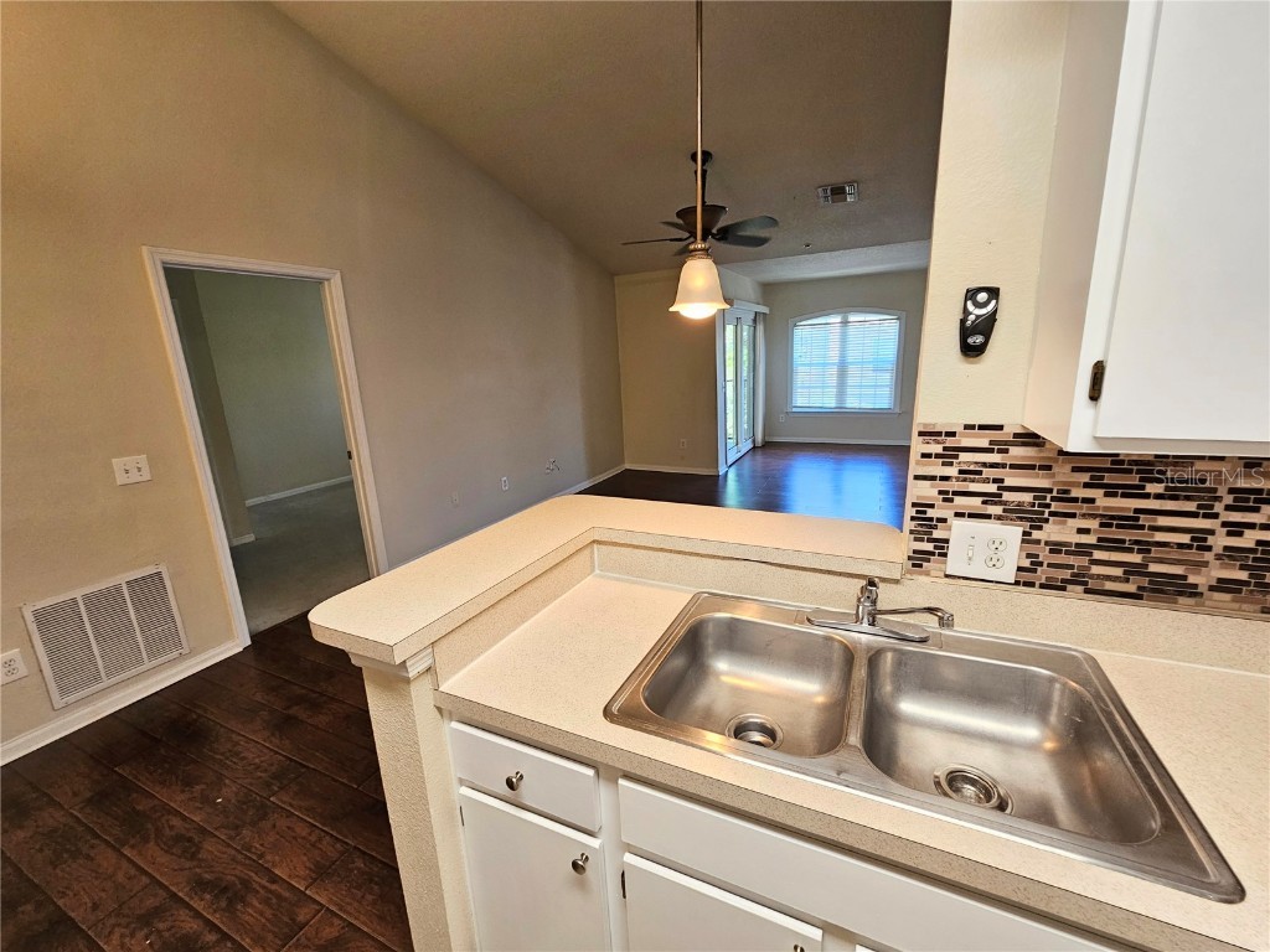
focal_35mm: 13
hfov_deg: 106.2
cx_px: 635
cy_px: 476
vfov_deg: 89.9
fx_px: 477
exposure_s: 1/60
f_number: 2.2
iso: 125
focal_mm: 2.2
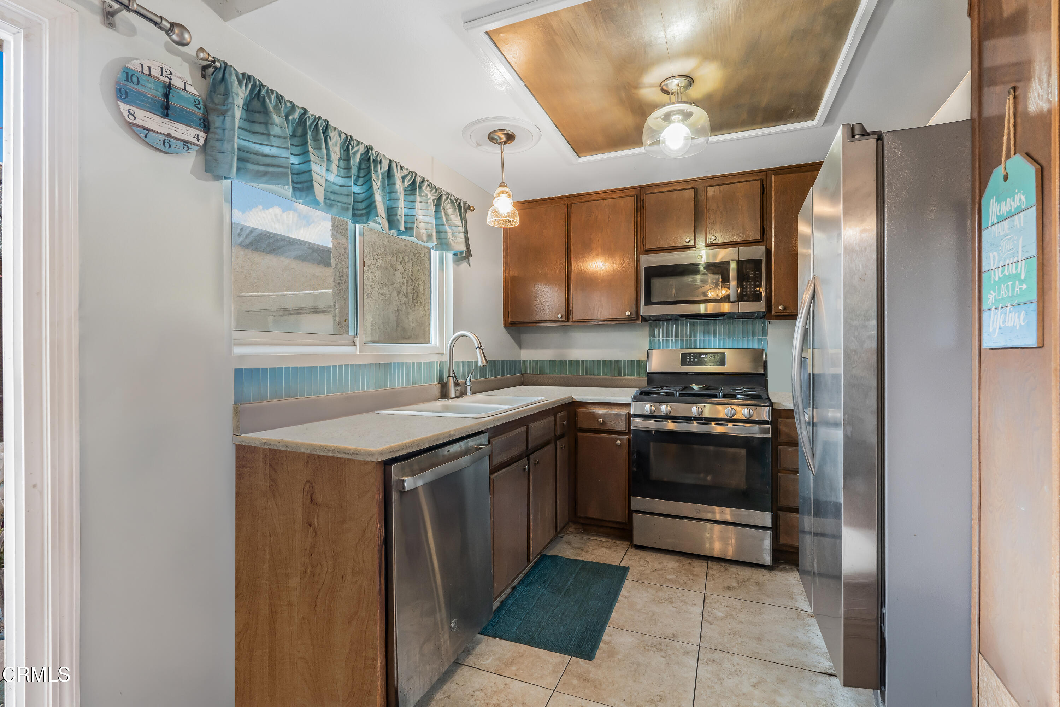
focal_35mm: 16
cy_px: 354
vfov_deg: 73.7
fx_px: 471
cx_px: 530
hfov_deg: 96.7
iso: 640
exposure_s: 1/13
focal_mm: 16
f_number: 9
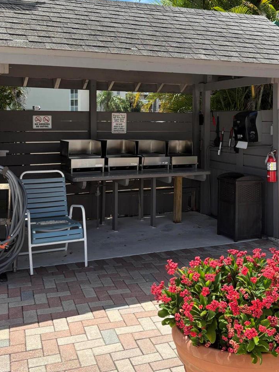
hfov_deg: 34.2
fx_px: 451
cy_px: 134
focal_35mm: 42
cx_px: 167
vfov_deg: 44.3
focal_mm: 5.96
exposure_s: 1/2747
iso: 50
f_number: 1.6
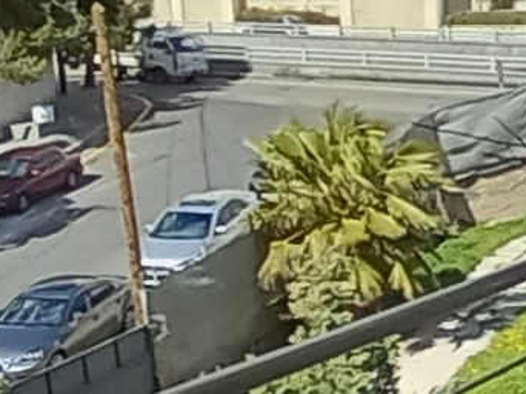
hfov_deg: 18.9
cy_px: 329
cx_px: 634
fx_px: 1488
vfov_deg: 15.0
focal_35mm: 98
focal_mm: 1.13
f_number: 2.2
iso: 40
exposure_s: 1/898
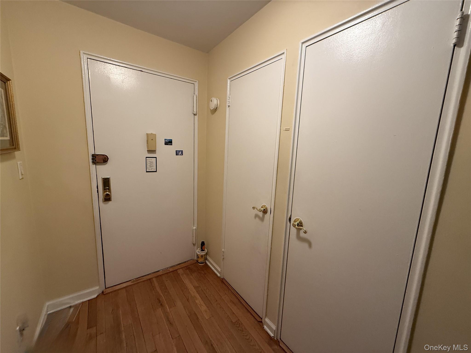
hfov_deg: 102.1
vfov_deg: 85.7
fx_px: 190
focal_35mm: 14
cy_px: 176
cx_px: 236
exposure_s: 1/60
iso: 200
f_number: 2.2
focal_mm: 2.22
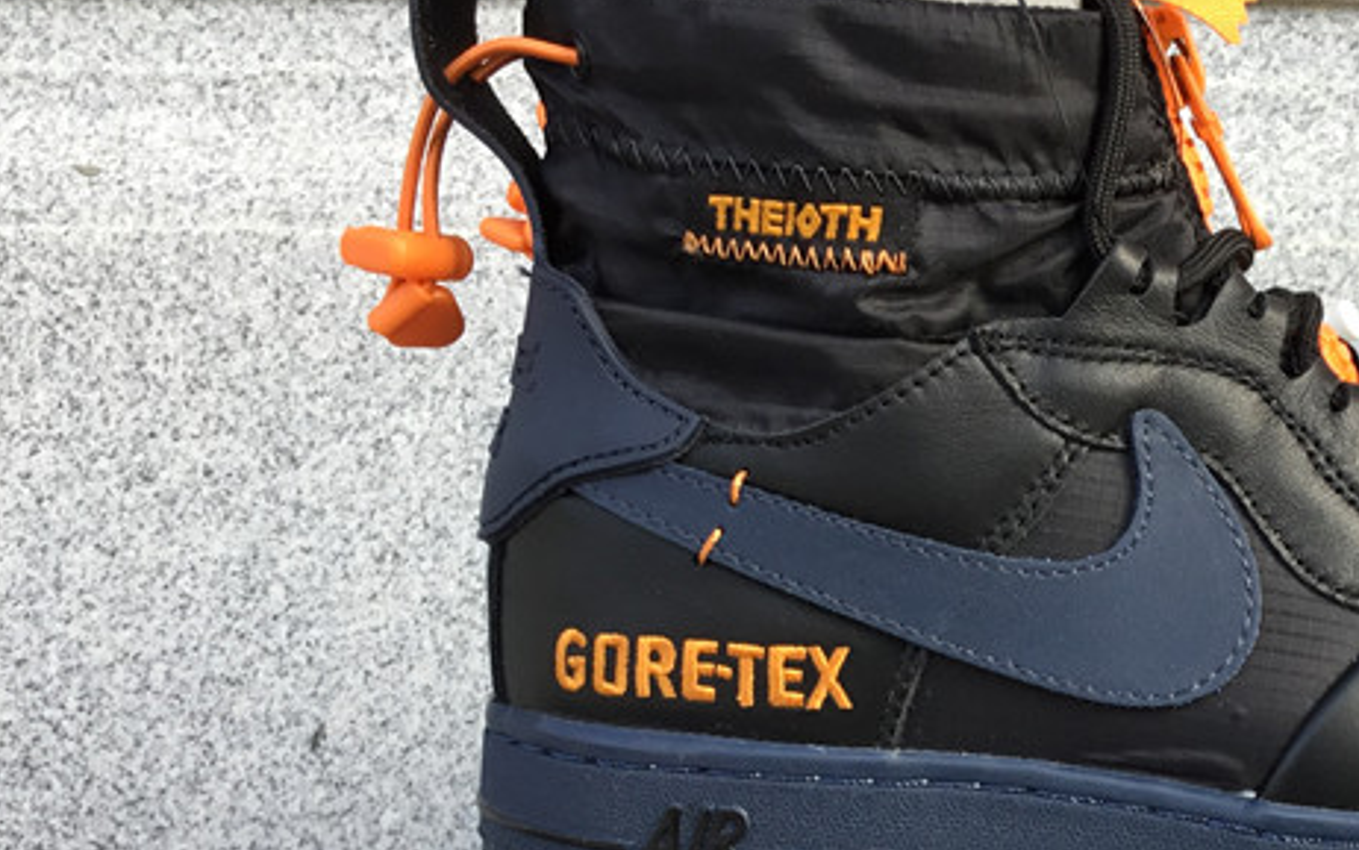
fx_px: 2371
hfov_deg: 30.7
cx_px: 1188
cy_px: 693
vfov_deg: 20.1
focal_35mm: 64
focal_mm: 3.3
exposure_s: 1/114
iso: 25
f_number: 2.4
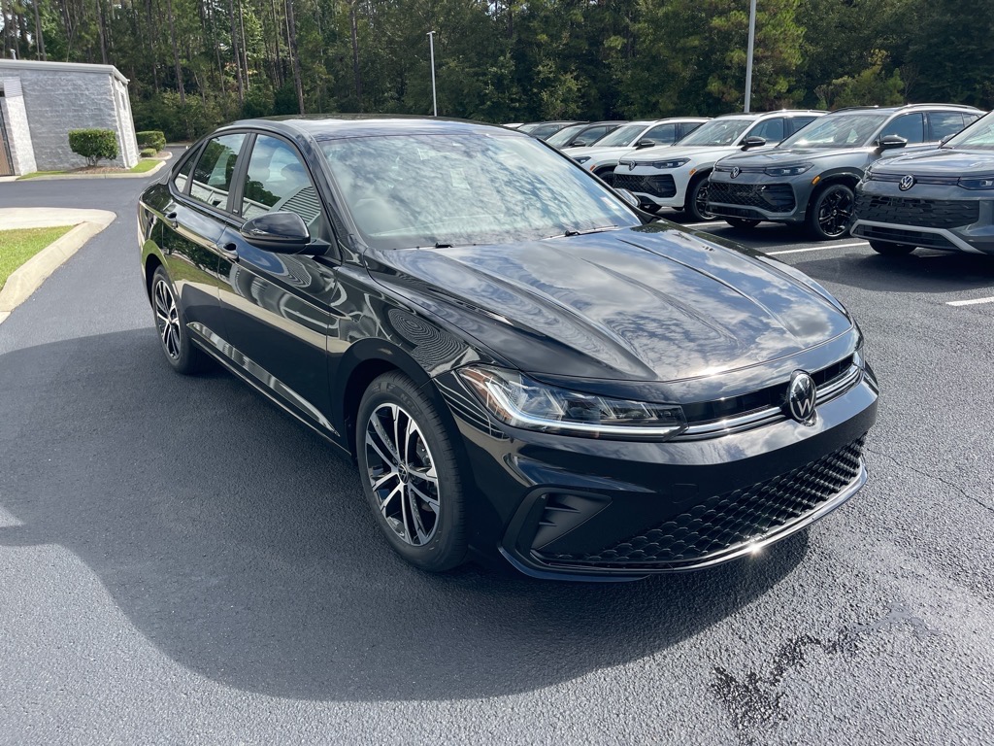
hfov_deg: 67.3
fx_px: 747
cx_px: 497
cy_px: 373
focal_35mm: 26
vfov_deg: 53.1
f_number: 1.6
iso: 32
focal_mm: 5.1
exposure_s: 1/2433
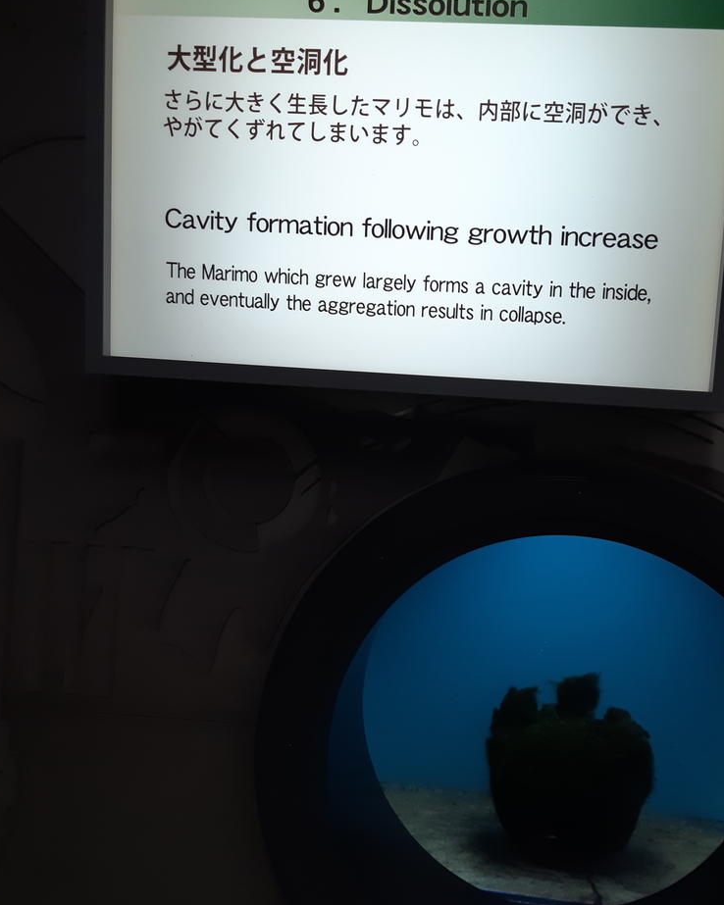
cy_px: 413
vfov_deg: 54.2
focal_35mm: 33
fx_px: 884
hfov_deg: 44.4
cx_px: 413
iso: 50
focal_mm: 3.93
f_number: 1.7
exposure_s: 1/100
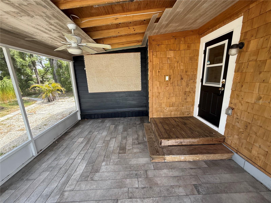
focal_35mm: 14
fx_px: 110
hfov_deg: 102.1
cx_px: 136
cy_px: 102
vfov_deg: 85.7
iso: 64
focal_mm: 2.22
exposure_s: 1/165
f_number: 2.2
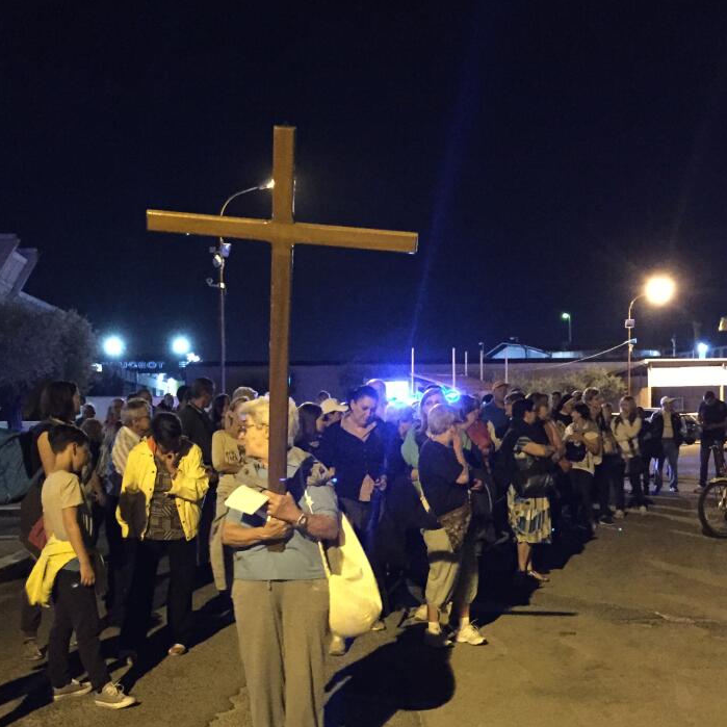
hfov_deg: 38.3
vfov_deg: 38.1
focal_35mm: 44
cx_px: 370
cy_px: 447
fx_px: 1045
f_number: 2.2
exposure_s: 1/15
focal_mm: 4.15
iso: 1250
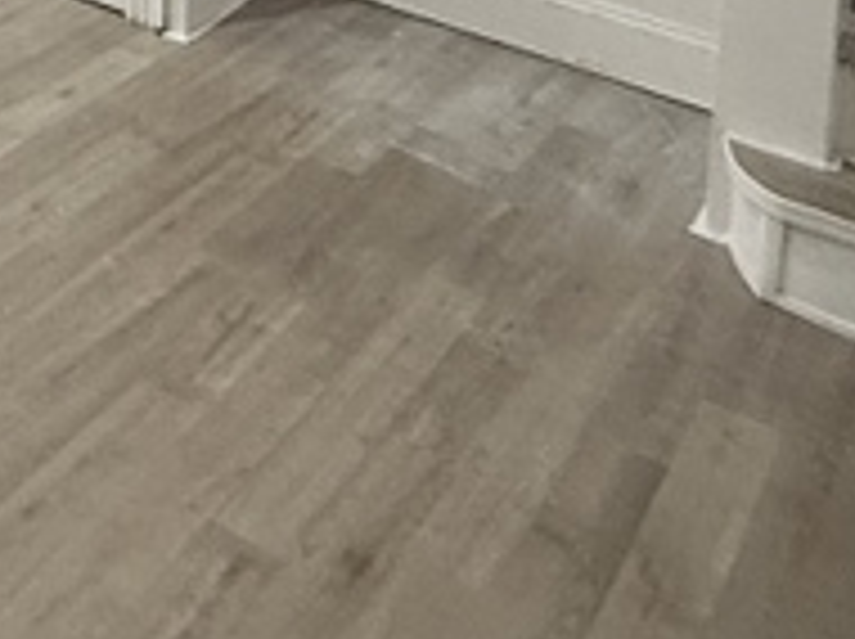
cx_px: -144
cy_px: -513
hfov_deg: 28.8
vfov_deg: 18.9
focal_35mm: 59
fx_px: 1455
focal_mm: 2.22
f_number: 2.2
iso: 400
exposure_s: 1/60
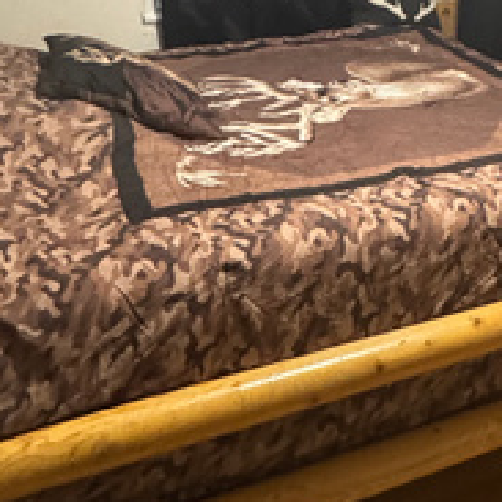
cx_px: 436
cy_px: 11
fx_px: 853
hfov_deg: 31.5
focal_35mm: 52
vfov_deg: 30.7
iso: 1000
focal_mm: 2.22
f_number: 2.2
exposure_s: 1/60
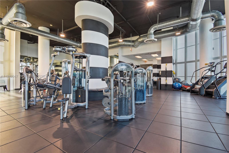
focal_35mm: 15
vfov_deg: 77.3
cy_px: 76
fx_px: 95
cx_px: 114
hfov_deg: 100.4
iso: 250
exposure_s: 1/8
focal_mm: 10
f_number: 5.6
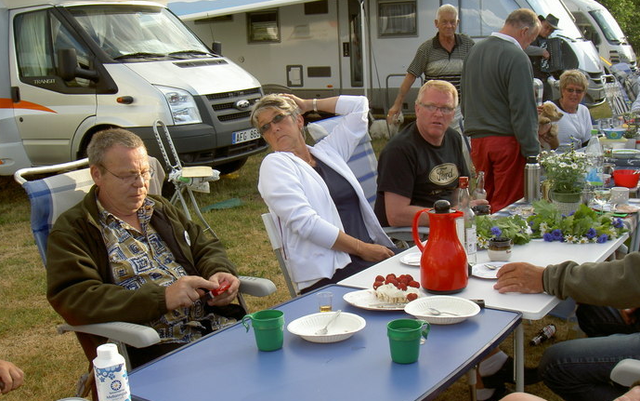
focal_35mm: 42
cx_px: 319
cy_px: 234
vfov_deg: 30.5
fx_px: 733
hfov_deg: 47.2
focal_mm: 8
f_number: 4.7
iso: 50
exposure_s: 1/125
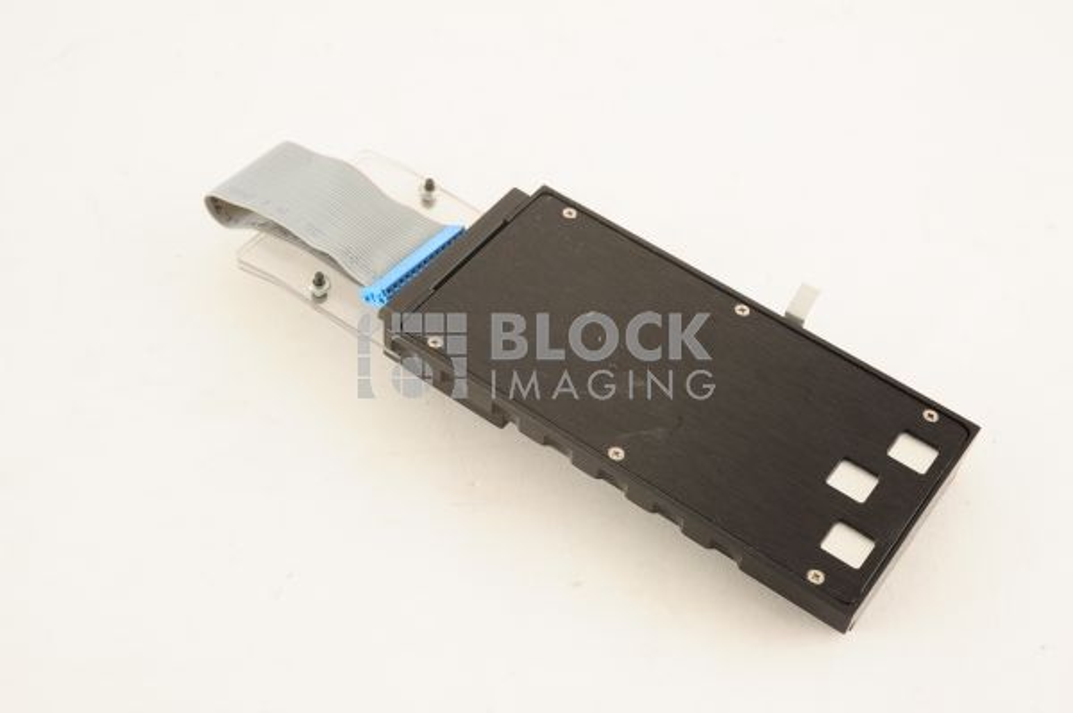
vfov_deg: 26.9
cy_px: 356
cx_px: 536
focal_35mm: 50
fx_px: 1489
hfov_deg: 39.6
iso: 1600
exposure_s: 1/125
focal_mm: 50
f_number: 11
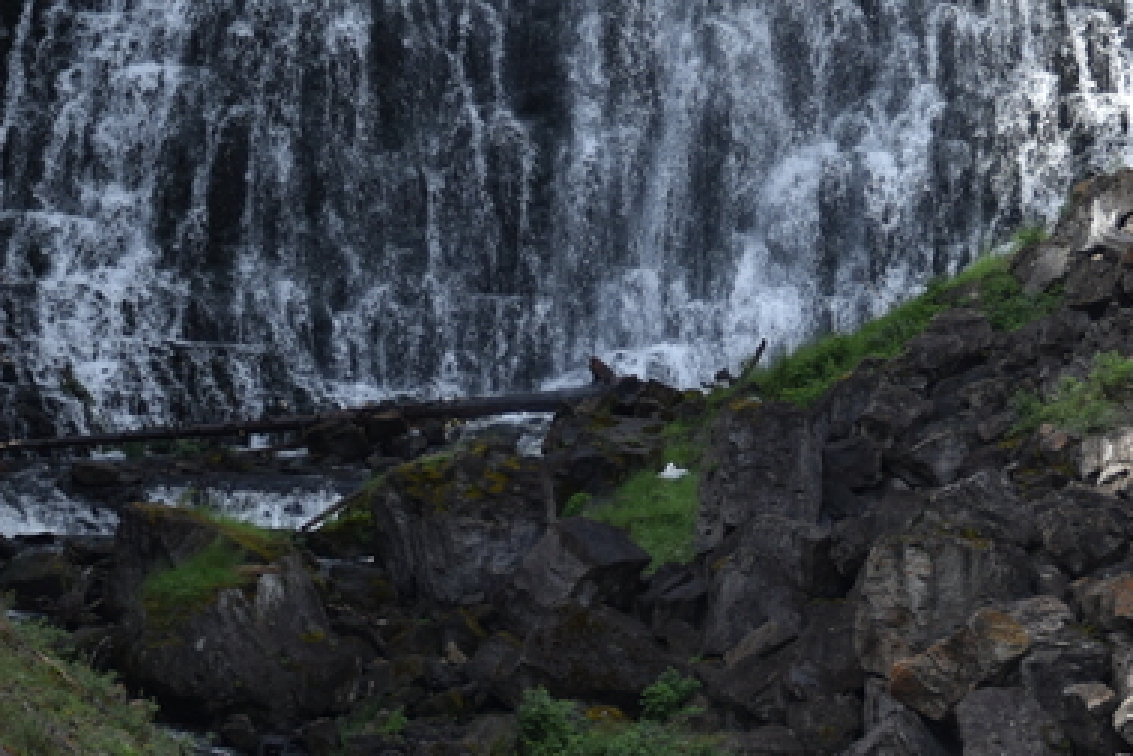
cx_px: 819
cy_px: -75
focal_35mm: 355
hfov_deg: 5.8
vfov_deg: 3.9
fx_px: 11176
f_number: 5.6
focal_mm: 105
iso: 100
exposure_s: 1/250
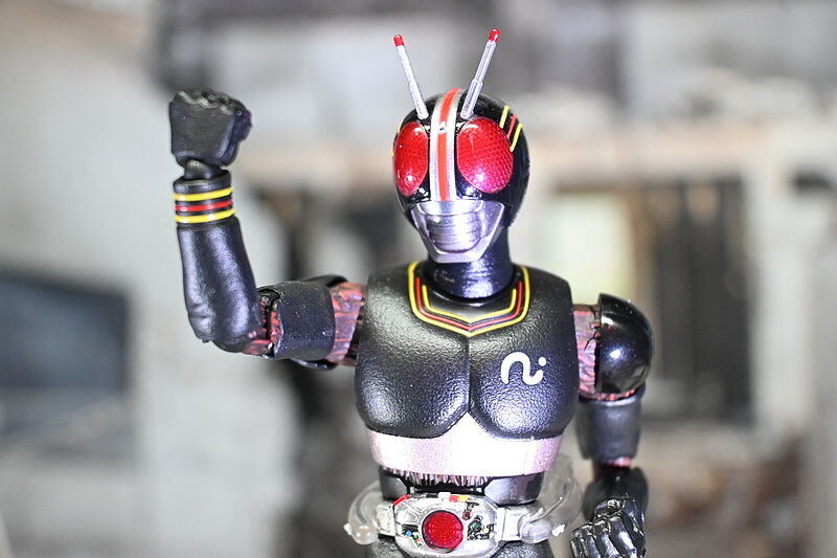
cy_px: 279
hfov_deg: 32.6
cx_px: 418
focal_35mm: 62
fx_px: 1429
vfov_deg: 22.1
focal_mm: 41
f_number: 5.6
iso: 2000
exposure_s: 1/125
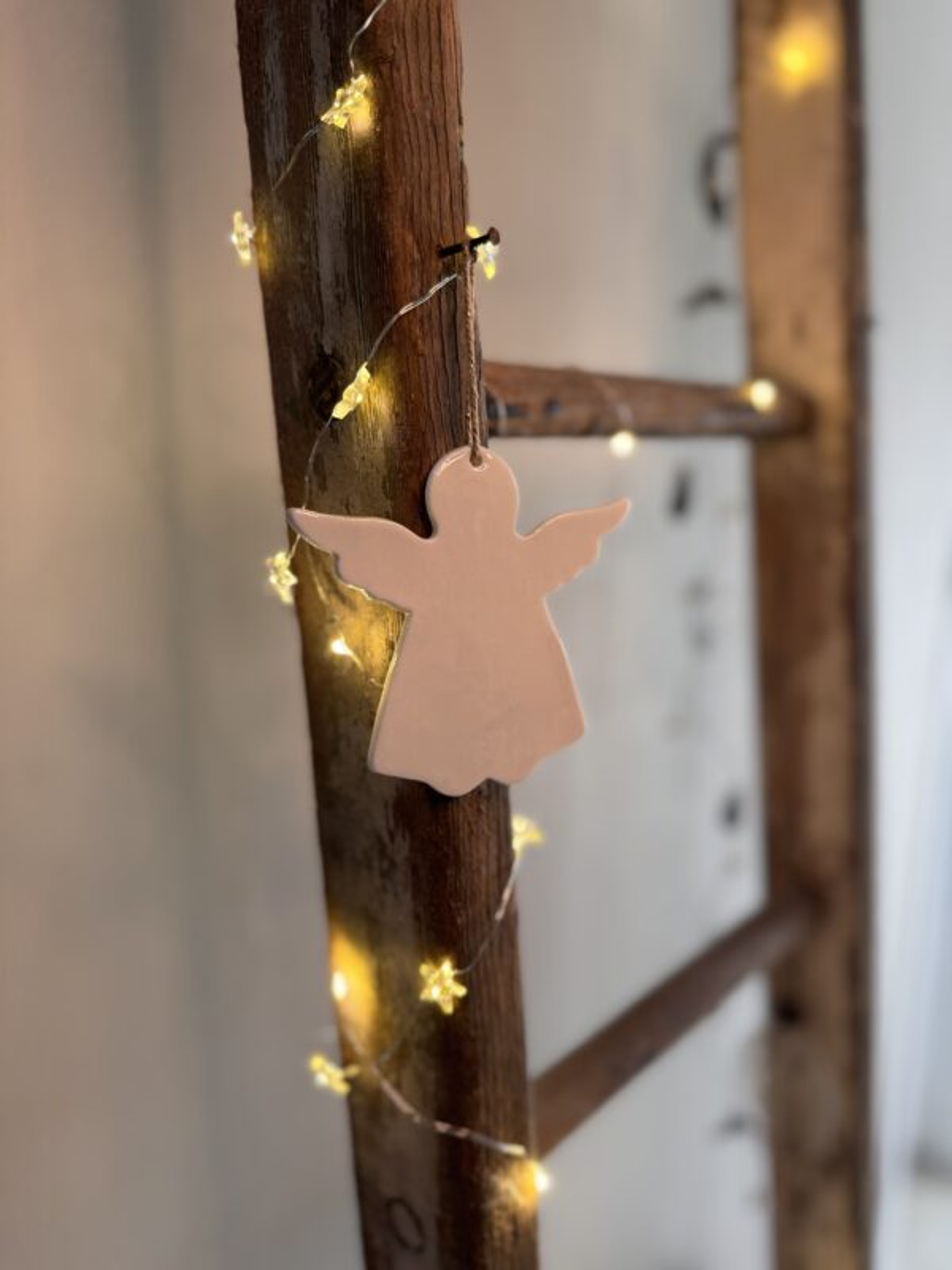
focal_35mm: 24
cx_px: 476
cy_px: 635
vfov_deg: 71.6
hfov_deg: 56.8
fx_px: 880
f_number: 1.78
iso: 125
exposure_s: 1/50
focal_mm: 6.76
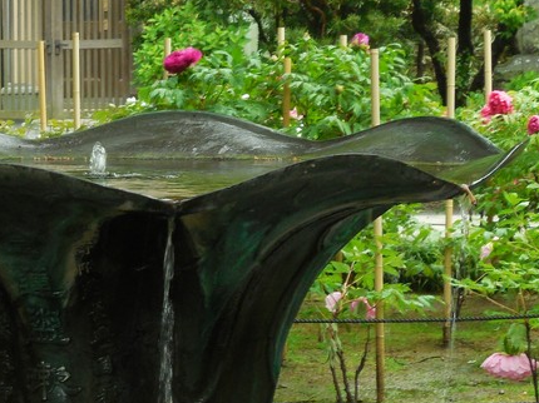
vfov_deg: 7.6
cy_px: 452
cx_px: 113
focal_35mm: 193
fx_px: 3003
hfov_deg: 10.2
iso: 250
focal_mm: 14.5
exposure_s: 1/30
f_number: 4.6
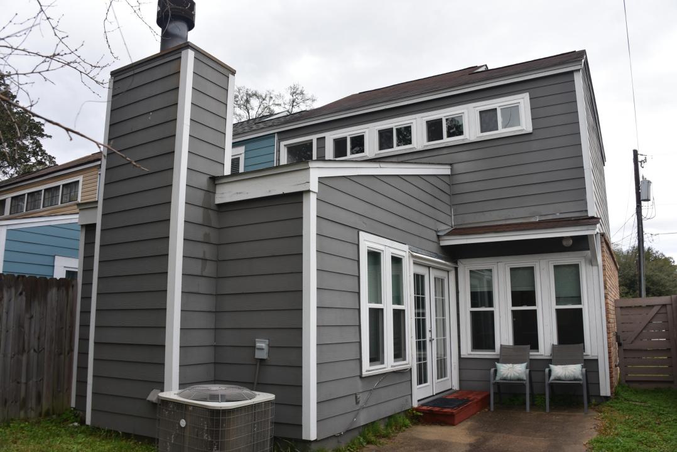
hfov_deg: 65.4
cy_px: 226
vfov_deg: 46.5
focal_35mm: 28
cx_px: 338
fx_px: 527
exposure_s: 1/250
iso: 400
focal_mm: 28
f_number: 8
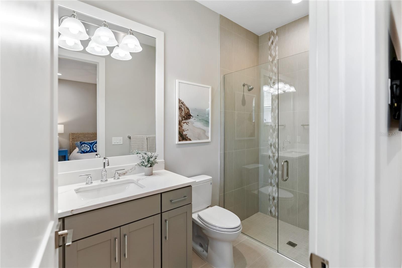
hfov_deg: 96.7
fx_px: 179
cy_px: 134
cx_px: 201
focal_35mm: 16
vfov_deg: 73.8
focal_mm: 16
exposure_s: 1/125
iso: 200
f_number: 2.8
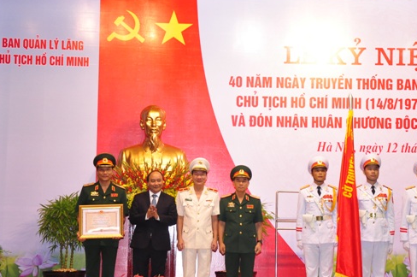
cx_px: 269
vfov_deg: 12.3
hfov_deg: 18.4
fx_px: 1284
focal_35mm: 111
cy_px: 135
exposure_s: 1/60
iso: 1000
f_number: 5.6
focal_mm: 48
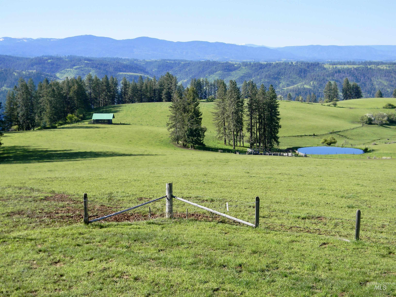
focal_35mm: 47
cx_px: 198
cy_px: 148
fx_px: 538
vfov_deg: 30.9
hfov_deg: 40.4
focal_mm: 8.6
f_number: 3.9
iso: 80
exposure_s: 1/437
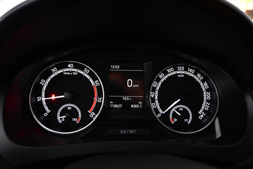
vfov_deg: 43.6
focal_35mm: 30
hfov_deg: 61.9
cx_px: 126
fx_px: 211
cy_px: 84
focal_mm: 20
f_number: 3.8
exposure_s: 1/30
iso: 2500
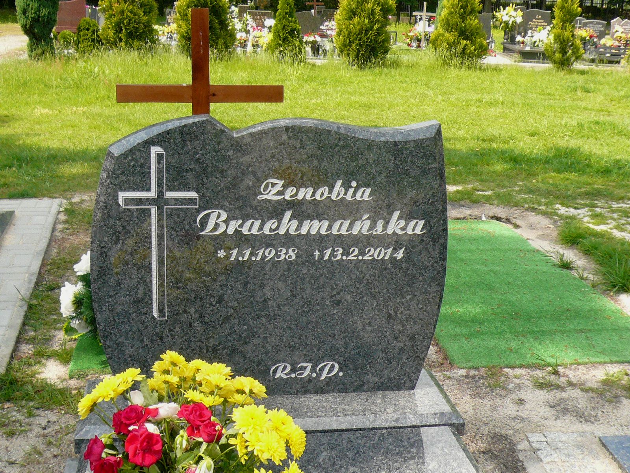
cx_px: 315
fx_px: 801
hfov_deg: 42.9
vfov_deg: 32.9
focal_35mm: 44
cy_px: 236
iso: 100
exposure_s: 1/500
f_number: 2.8
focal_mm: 4.7
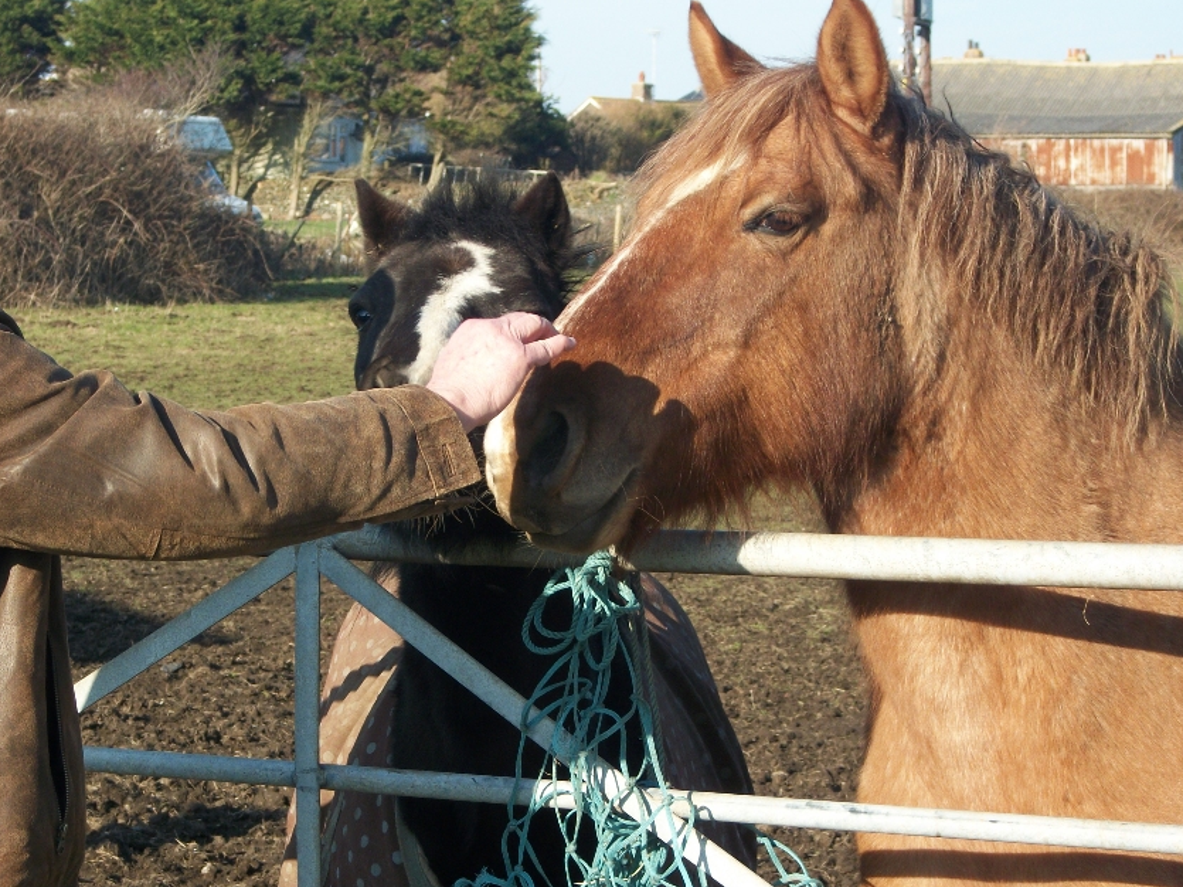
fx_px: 3930
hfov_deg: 17.1
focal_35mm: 115
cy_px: 466
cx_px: 524
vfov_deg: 12.9
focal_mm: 17.1
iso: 80
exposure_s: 1/250
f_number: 5.2
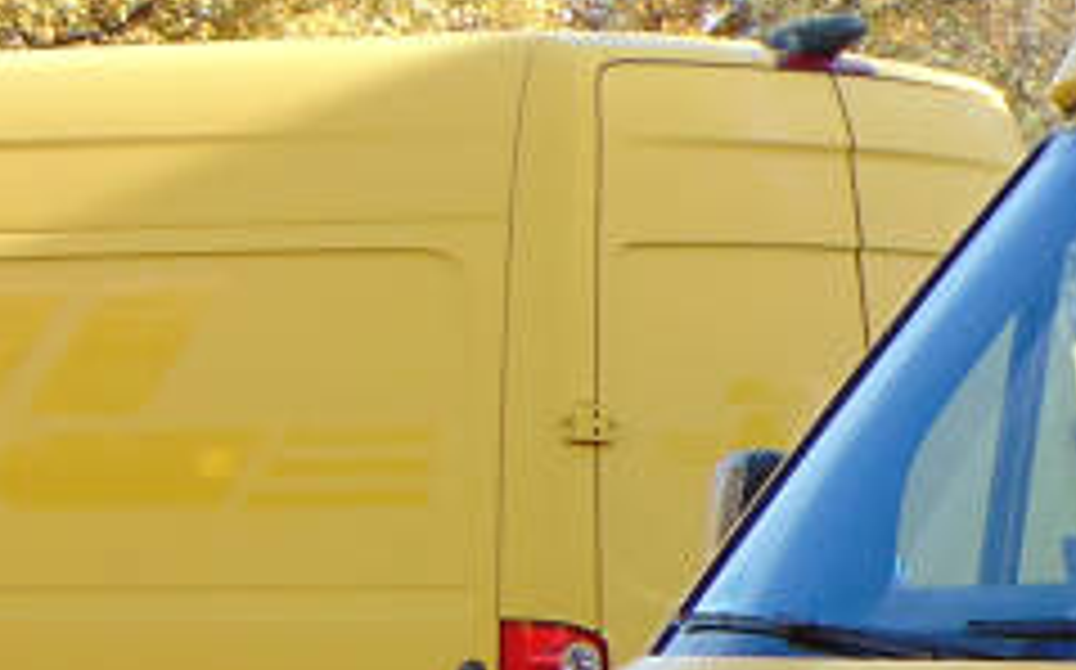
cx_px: 2030
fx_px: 6505
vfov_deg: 5.9
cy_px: 796
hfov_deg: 9.0
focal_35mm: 222
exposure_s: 1/250
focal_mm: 9
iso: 80
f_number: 3.5
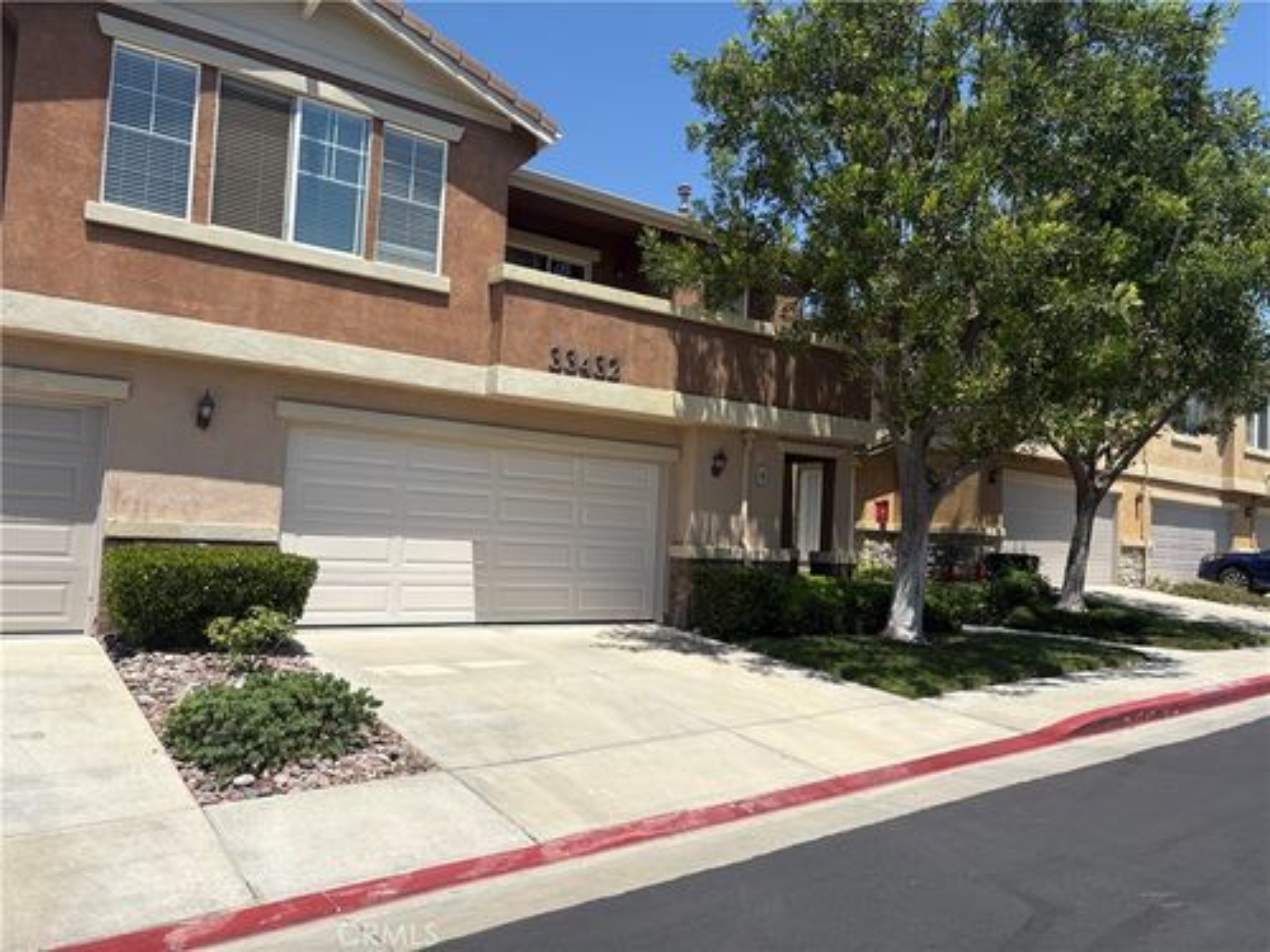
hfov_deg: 67.3
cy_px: 476
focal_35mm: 26
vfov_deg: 53.1
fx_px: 954
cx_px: 635
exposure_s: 1/4065
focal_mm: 5.96
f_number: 1.6
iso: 50
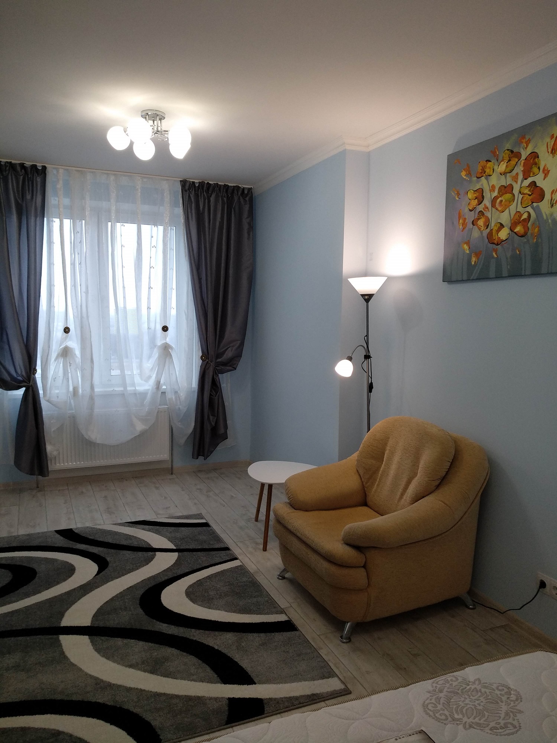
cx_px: 278
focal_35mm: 22
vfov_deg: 76.4
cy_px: 372
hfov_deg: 61.1
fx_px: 472
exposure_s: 1/50
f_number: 2.2
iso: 250
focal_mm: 3.81
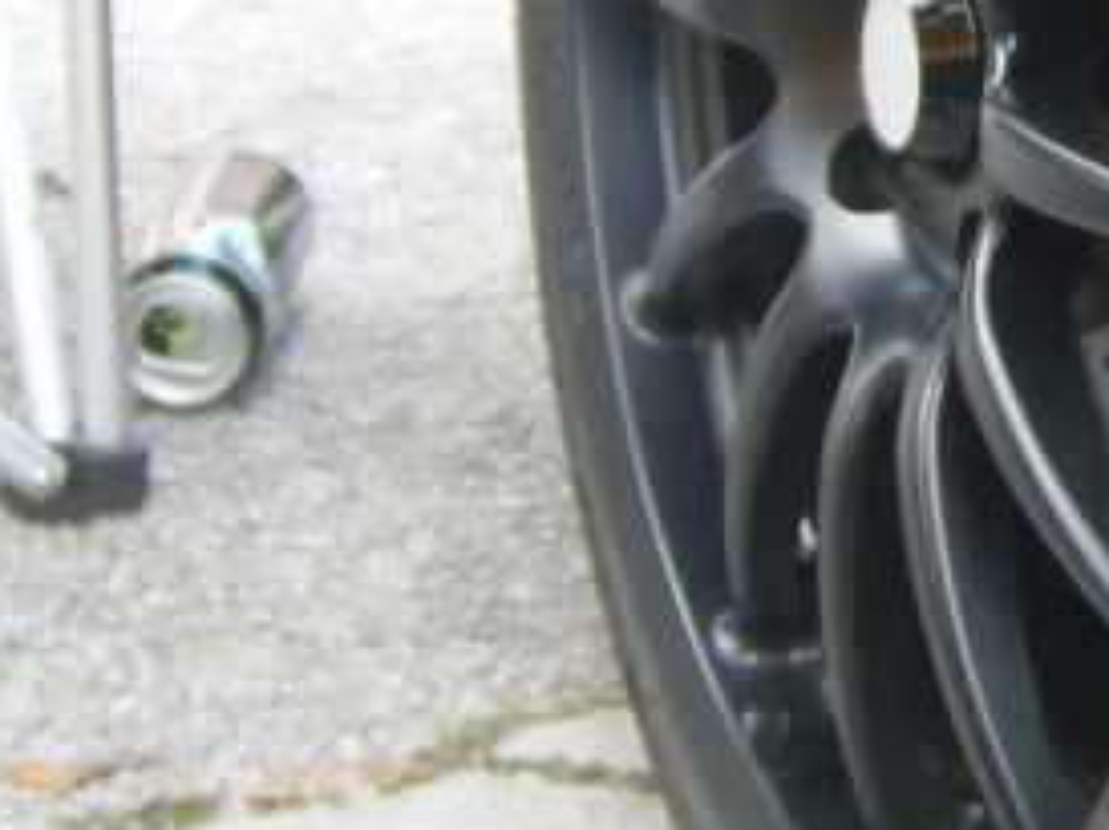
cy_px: -162
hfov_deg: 14.8
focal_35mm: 131
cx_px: 1145
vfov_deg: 11.1
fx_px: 4193
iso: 50
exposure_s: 1/100
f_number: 2.8
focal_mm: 5.8
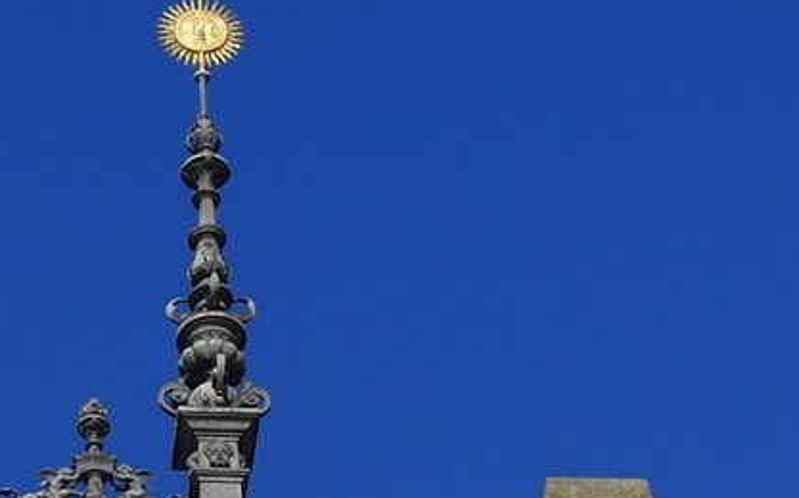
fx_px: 6137
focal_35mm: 282
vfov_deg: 4.3
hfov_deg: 7.4
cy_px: 2106
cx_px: -67
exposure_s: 1/200
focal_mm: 48
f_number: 16
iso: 200
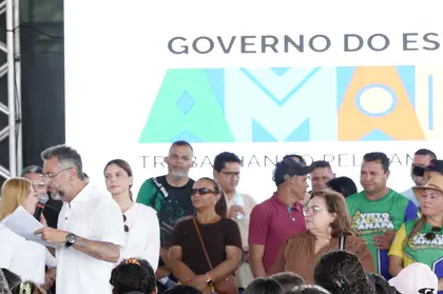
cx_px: 245
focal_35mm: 215
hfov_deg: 9.6
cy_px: 200
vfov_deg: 6.4
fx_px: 2643
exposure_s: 1/320
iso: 800
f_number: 3.5
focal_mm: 70
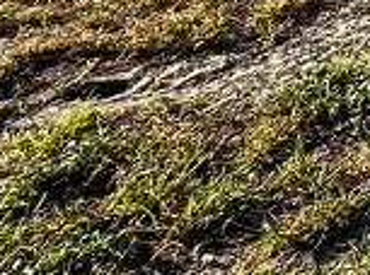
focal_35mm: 94
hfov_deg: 10.4
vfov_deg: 12.1
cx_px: 1214
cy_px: -415
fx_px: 1002
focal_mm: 2.22
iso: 40
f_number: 2.2
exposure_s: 1/371
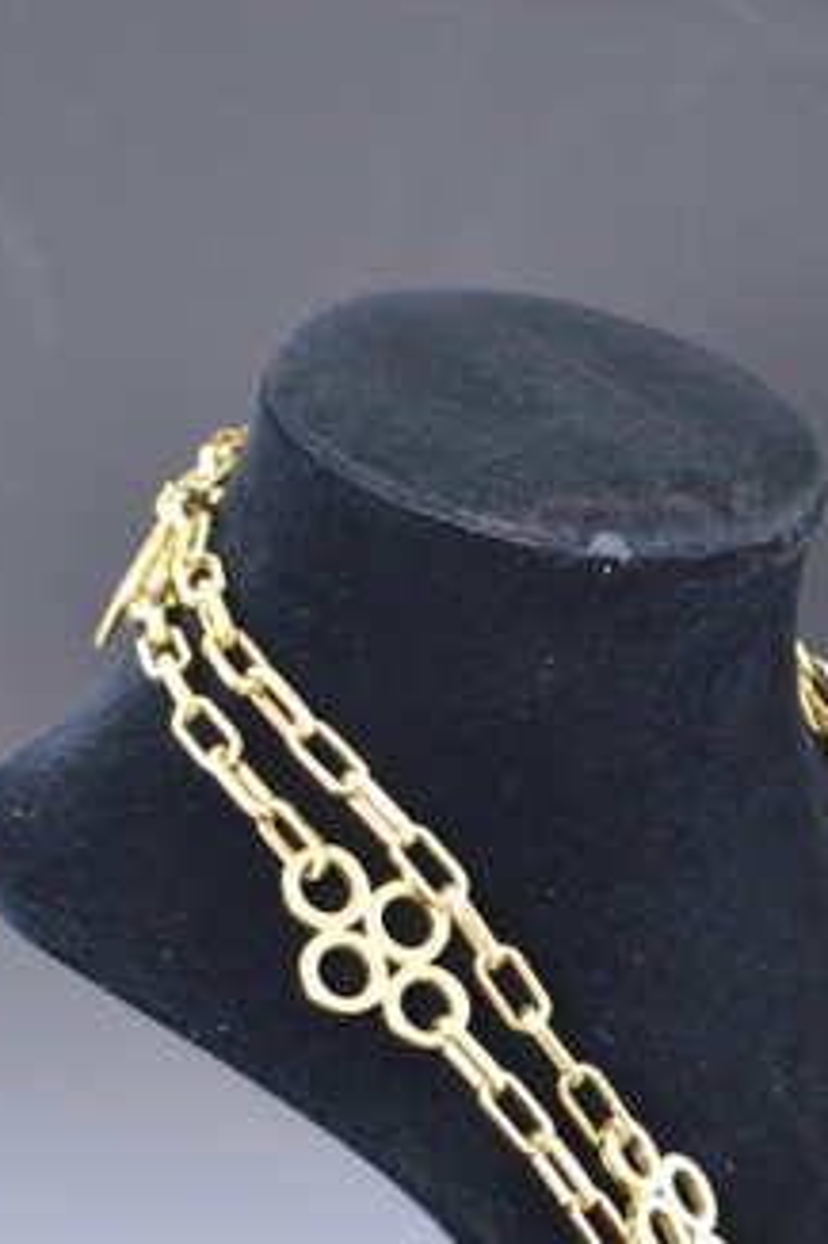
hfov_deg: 10.6
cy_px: 1328
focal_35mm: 129
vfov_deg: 15.5
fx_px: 4455
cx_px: 588
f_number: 5.3
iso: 900
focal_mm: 40
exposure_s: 1/60
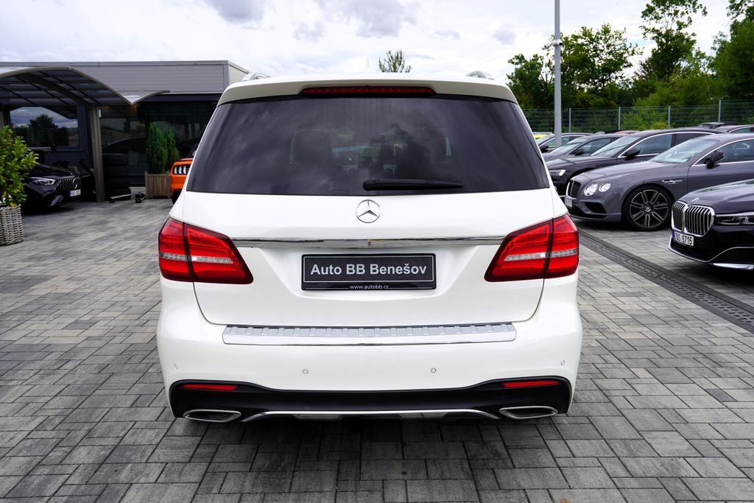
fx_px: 712
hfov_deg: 55.8
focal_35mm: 34
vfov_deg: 38.9
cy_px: 252
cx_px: 377
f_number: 9
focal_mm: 34
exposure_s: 1/125
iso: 100
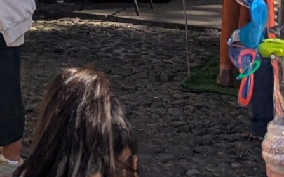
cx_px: -113
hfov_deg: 13.7
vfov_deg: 8.0
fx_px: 1130
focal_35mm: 146
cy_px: -305
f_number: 1.85
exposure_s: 1/2179
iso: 38
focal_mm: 6.81
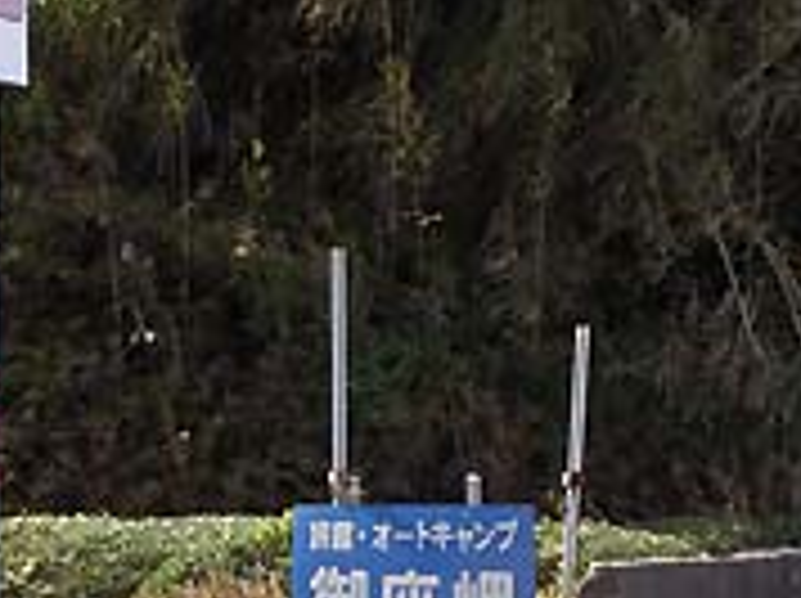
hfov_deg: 8.5
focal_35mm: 233
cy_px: 598
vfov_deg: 6.3
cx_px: 392
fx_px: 5384
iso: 100
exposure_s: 1/115
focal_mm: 17.4
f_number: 4.9
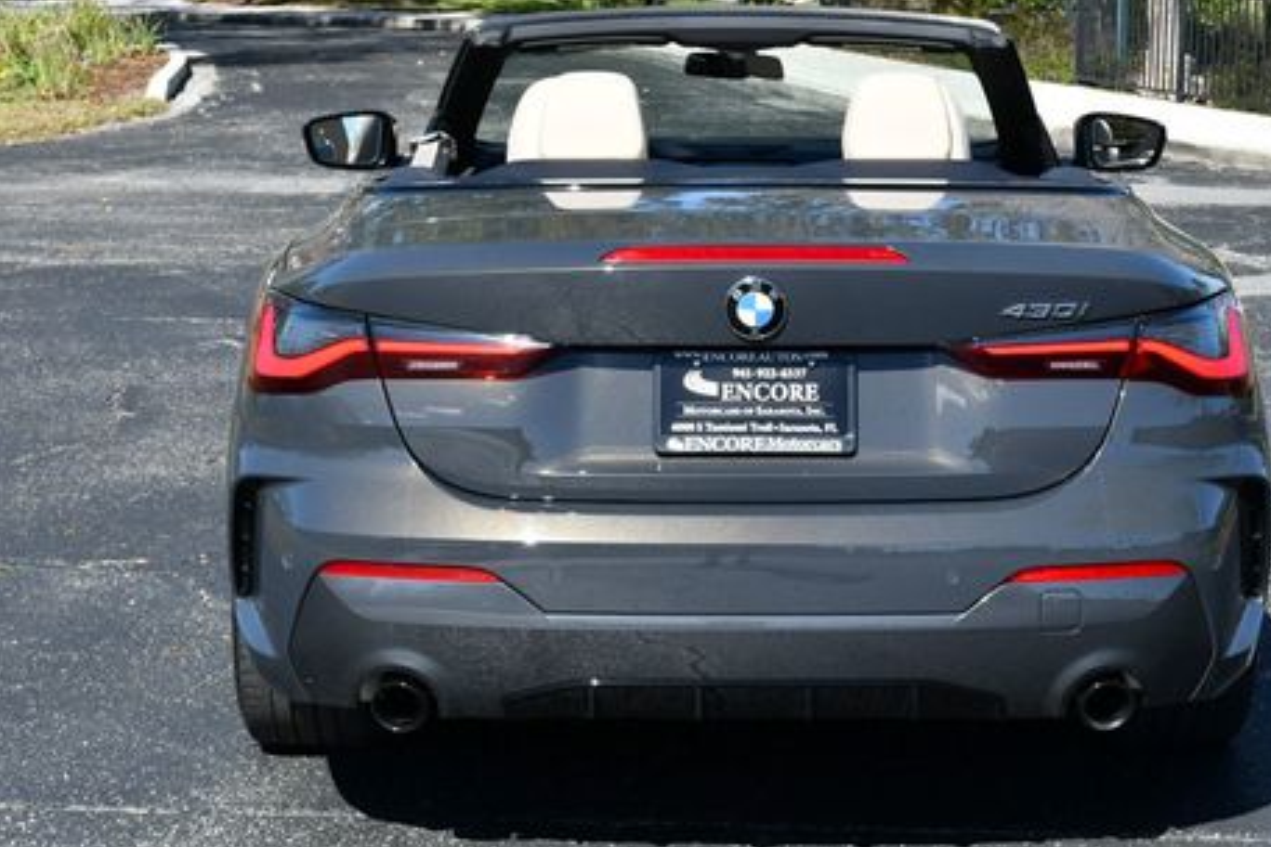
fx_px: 3177
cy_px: 348
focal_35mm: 90
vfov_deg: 15.2
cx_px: 750
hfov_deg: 22.6
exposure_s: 1/250
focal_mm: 32
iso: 125
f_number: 8
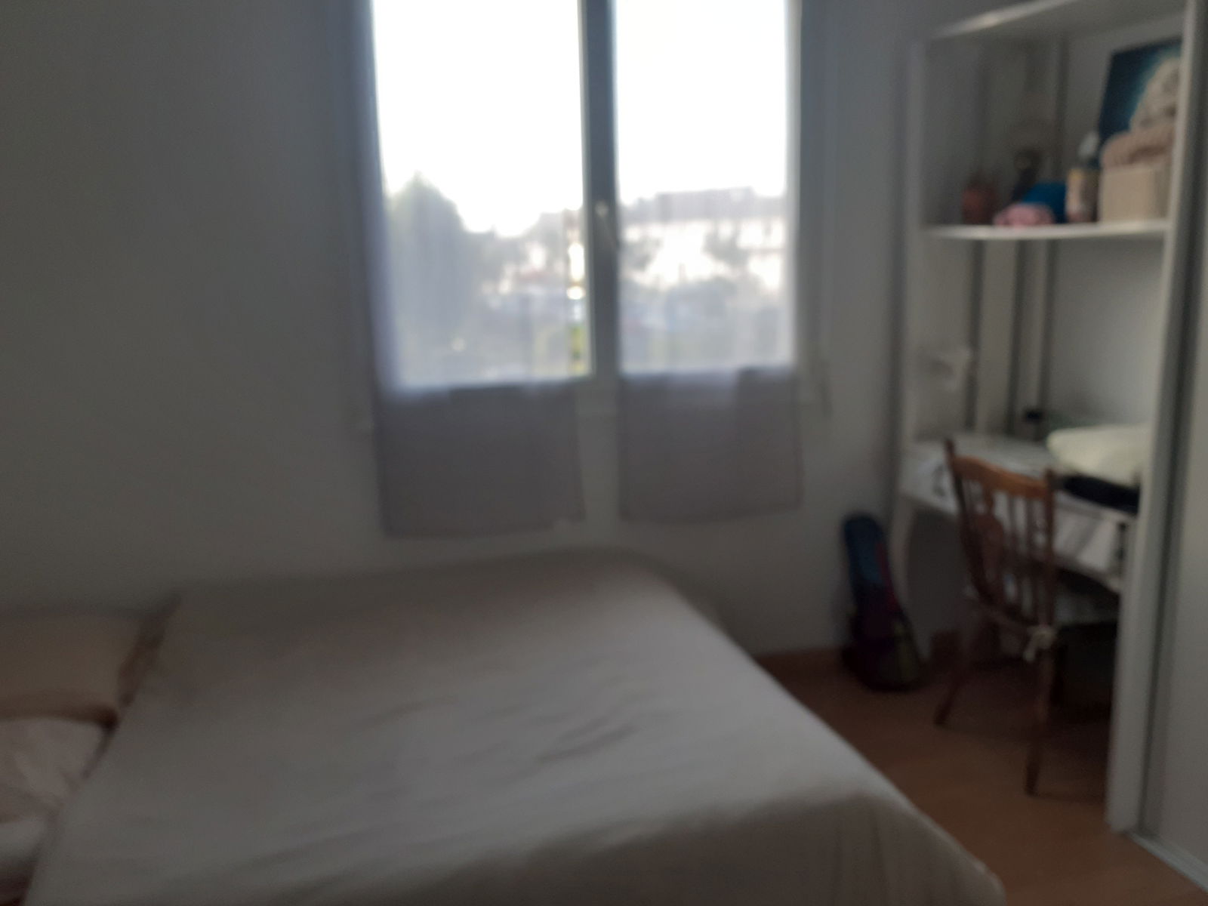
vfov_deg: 51.4
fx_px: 942
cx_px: 604
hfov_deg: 65.3
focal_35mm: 27
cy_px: 453
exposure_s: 1/100
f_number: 1.9
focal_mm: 3.6
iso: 40
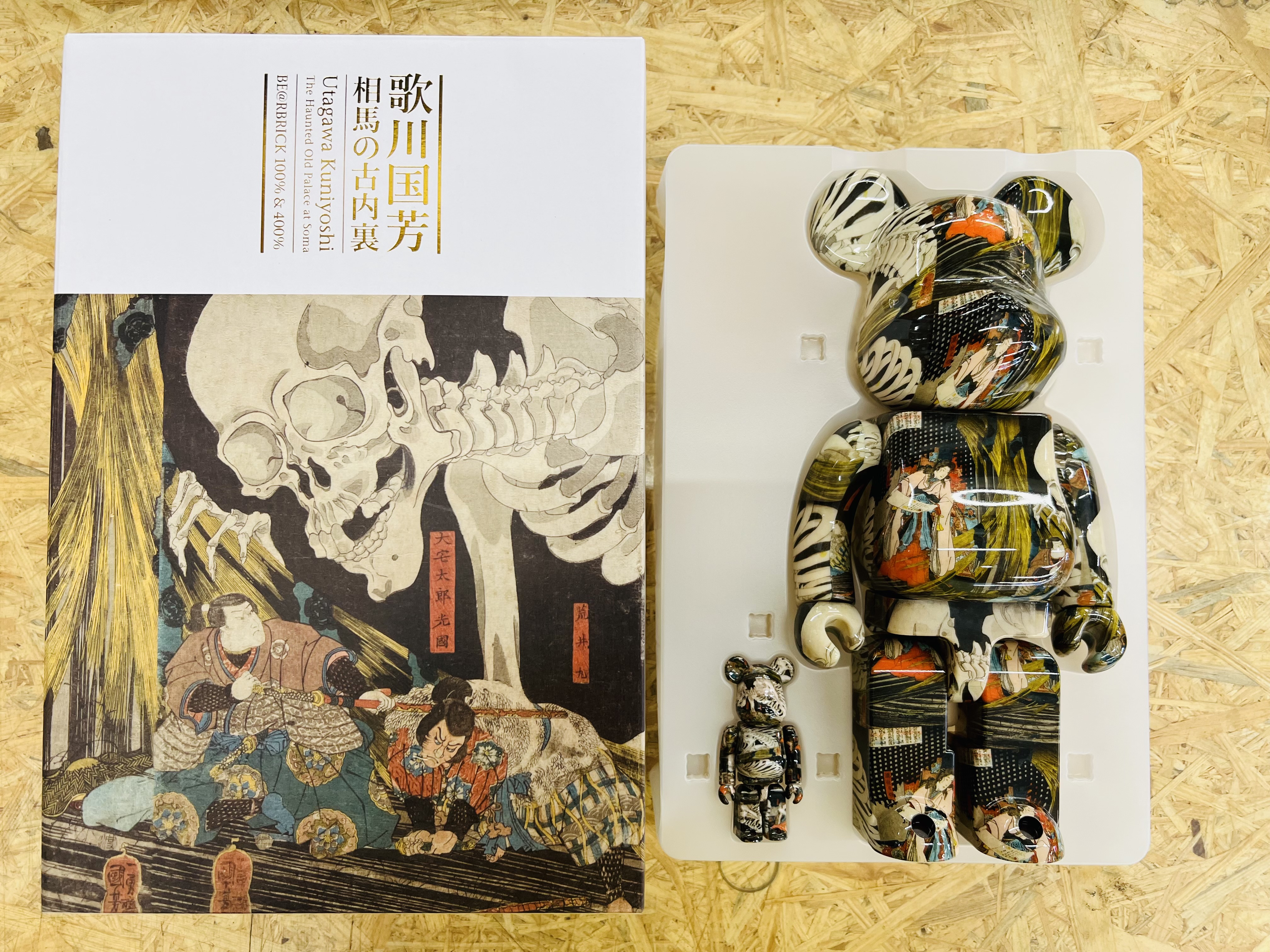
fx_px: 954
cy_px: 476
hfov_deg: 67.3
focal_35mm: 26
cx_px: 635
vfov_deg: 53.1
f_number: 1.5
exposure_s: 1/100
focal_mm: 5.7
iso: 80
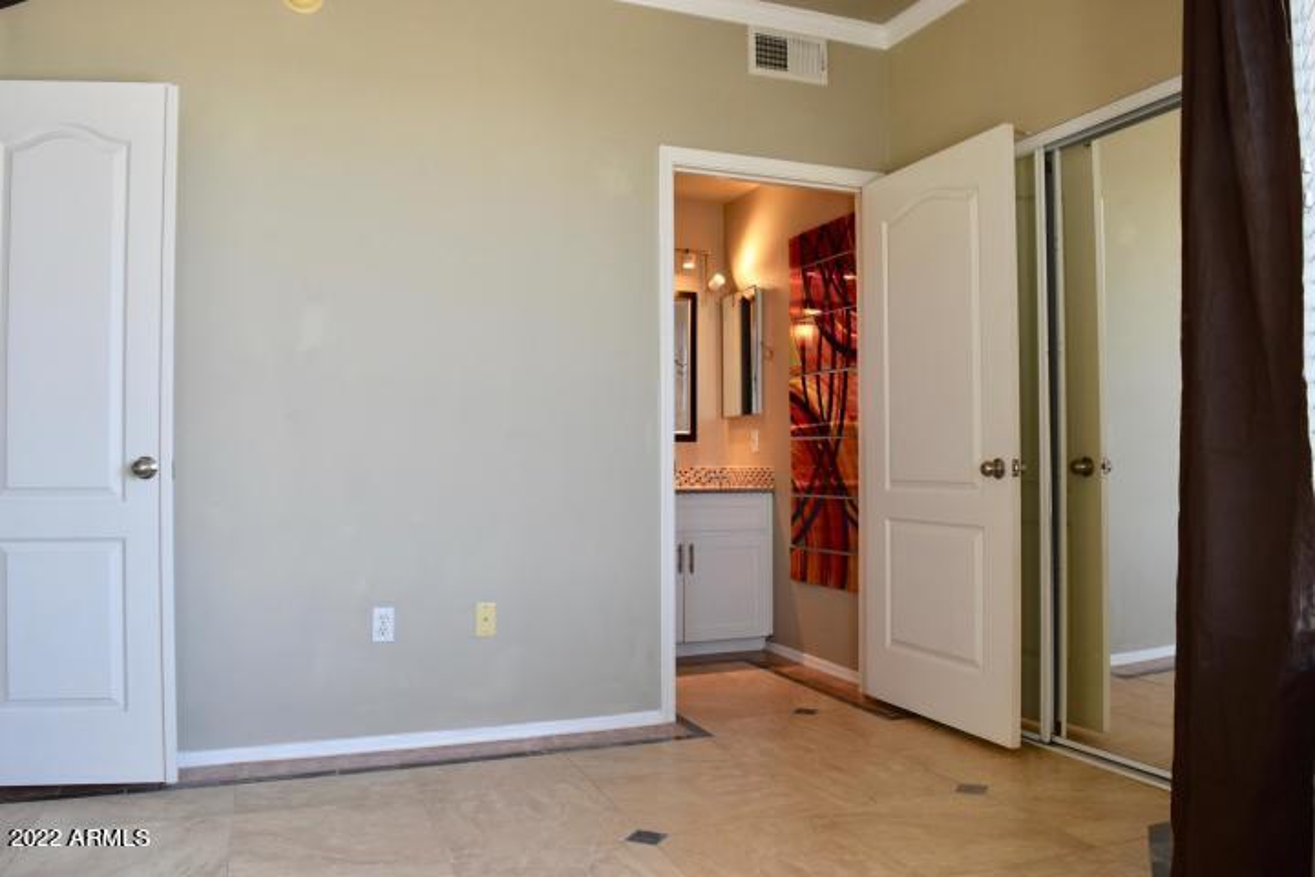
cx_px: 658
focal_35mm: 27
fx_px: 986
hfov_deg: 67.4
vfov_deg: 47.9
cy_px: 438
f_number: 5.6
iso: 400
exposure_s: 1/125
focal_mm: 18
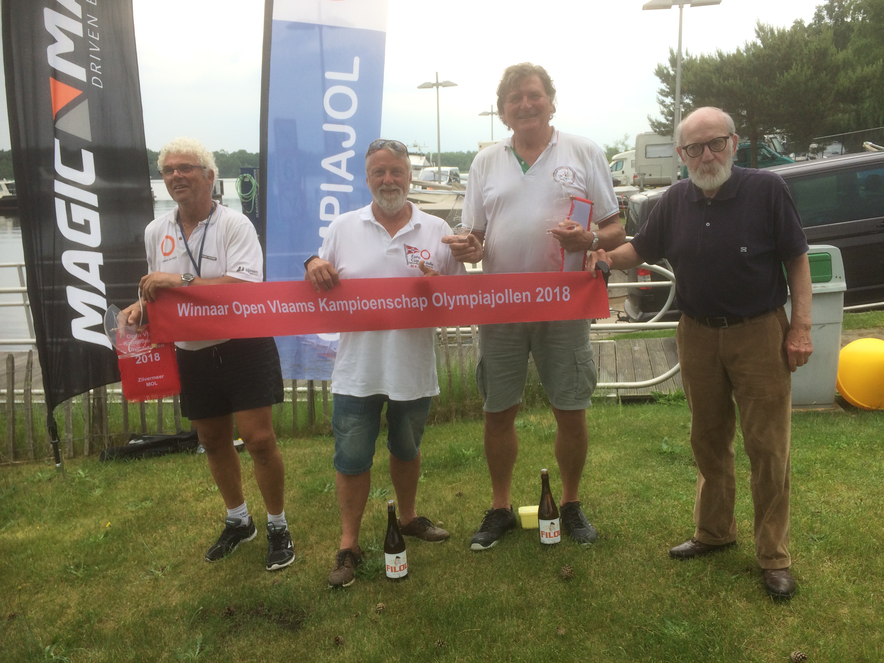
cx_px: 442
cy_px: 332
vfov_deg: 48.2
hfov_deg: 61.7
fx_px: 741
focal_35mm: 29
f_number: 2.2
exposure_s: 1/641
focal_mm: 4.15
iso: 32
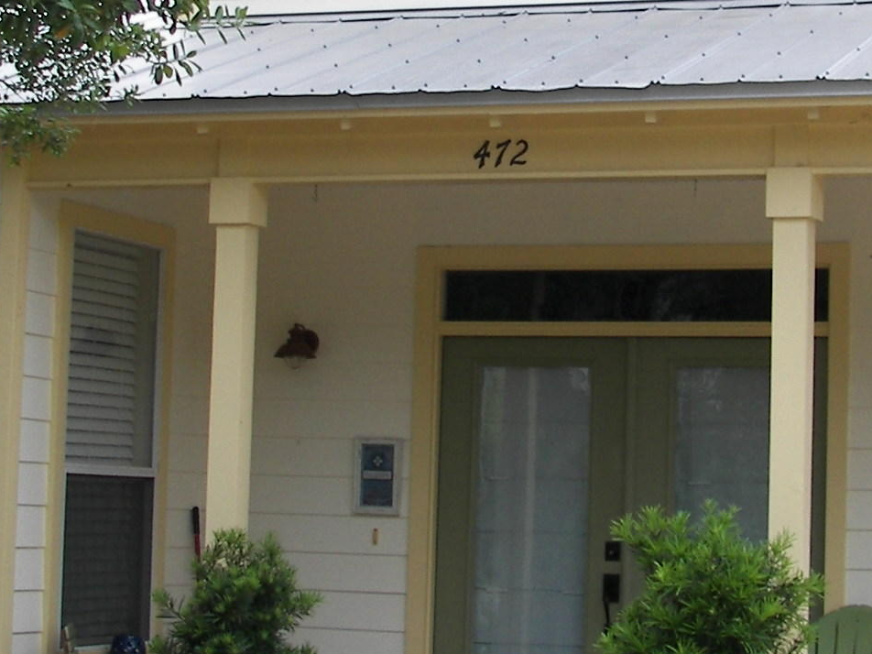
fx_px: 2469
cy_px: 99
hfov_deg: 20.0
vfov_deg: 15.0
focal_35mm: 98
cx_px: 544
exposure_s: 1/160
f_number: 2.8
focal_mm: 6
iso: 50
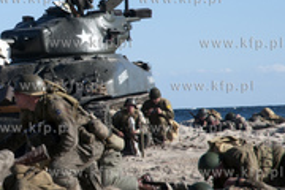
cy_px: 63
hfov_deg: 8.8
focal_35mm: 233
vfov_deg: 5.9
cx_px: -5
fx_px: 1844
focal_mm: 70
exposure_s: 1/350
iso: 200
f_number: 11
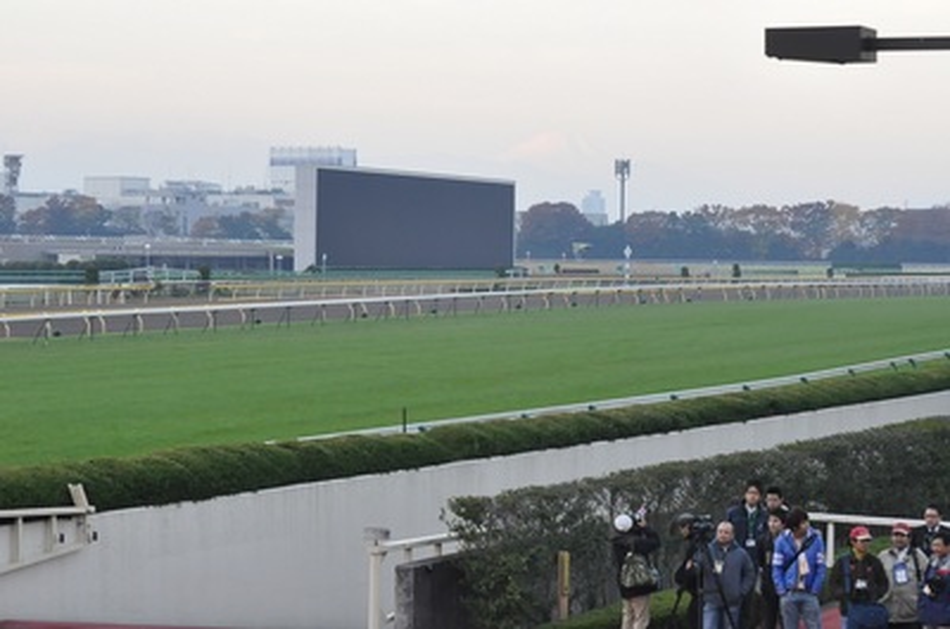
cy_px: 314
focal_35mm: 105
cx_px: 475
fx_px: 2765
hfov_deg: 19.5
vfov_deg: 13.0
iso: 1000
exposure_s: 1/250
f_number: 8
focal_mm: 70
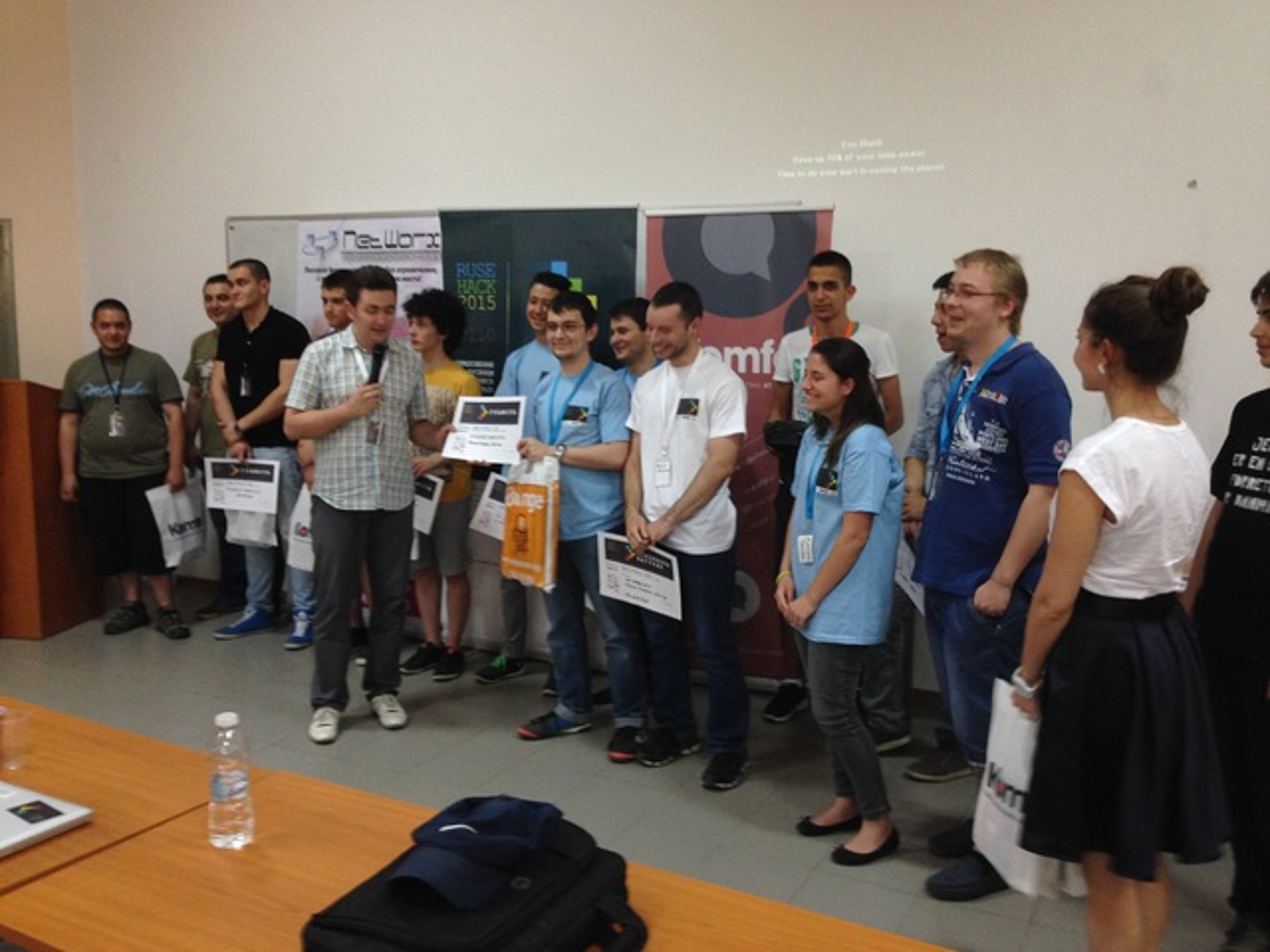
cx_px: 635
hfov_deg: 55.4
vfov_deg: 42.9
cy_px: 476
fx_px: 1211
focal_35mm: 33
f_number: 2.4
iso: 125
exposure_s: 1/20
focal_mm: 4.12
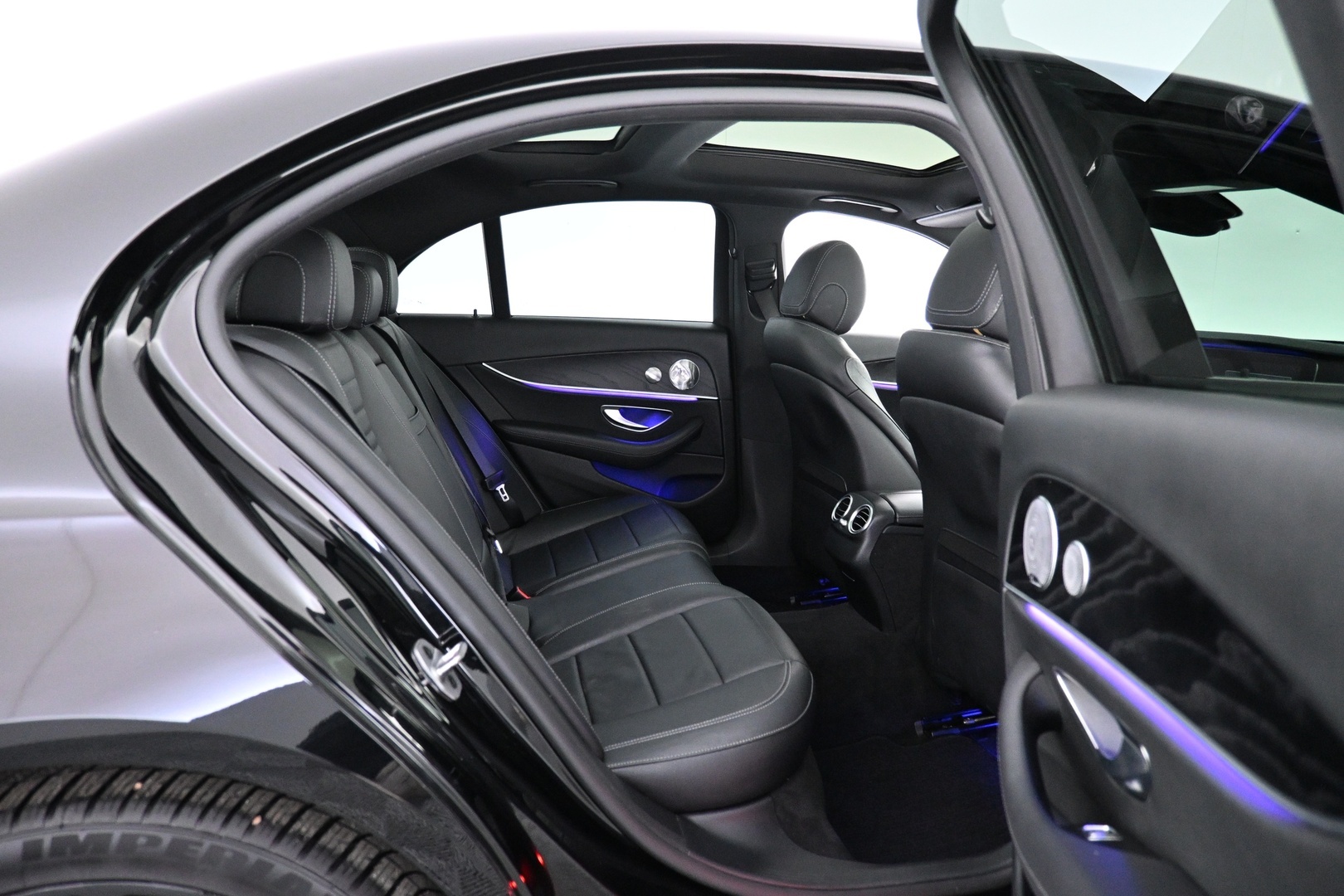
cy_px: 448
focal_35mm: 24
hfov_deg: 73.7
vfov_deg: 53.1
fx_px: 896
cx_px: 672
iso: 4000
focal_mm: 16
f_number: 3.5
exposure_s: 1/25
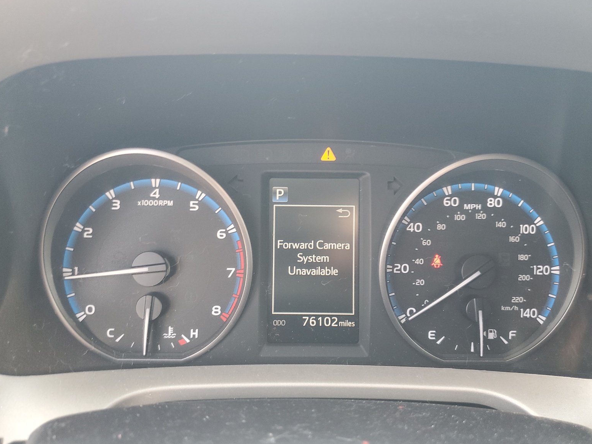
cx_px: 297
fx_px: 462
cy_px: 217
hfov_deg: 65.3
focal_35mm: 27
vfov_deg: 51.4
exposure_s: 1/60.2
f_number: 1.5
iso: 70
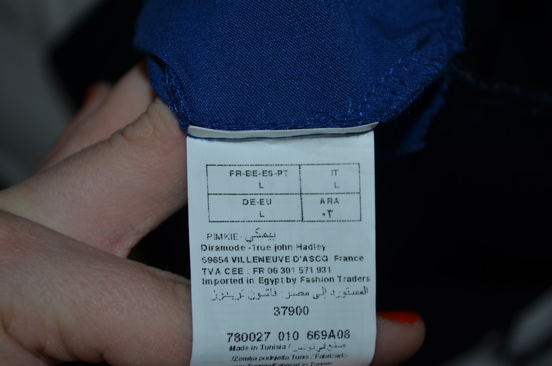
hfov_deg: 26.0
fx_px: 1194
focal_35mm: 78
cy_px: 183
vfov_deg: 17.4
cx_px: 276
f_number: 5.6
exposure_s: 1/30
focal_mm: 52
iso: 200
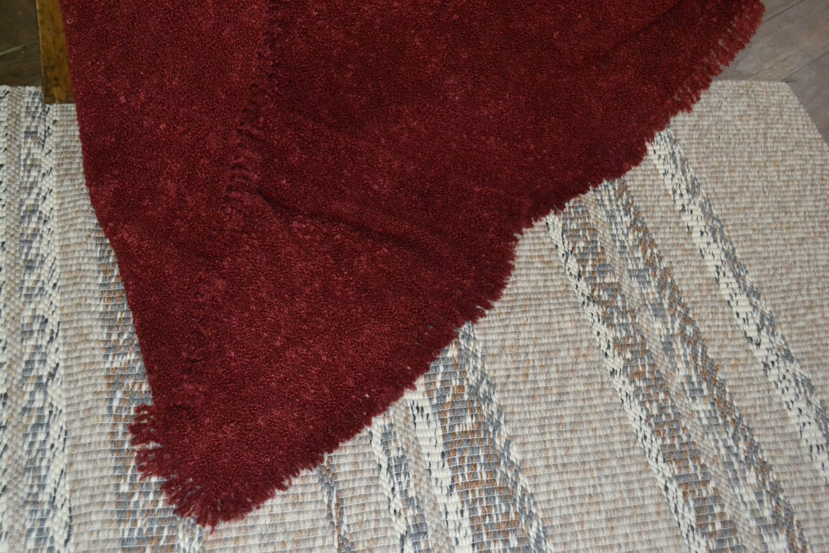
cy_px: 276
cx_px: 414
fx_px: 1174
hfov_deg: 38.9
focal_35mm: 51
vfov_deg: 26.5
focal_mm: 34
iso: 3200
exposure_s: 1/60
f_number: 5
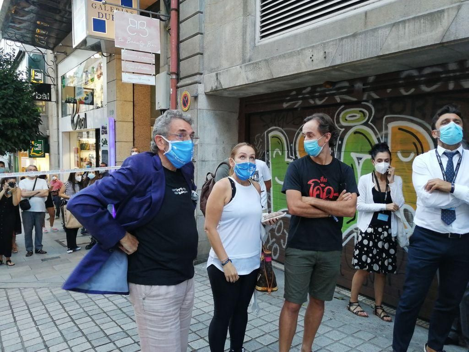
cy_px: 176
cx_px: 234
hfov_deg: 65.3
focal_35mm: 27
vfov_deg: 51.4
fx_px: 366
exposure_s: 1/100
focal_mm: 3.96
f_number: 1.8
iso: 200
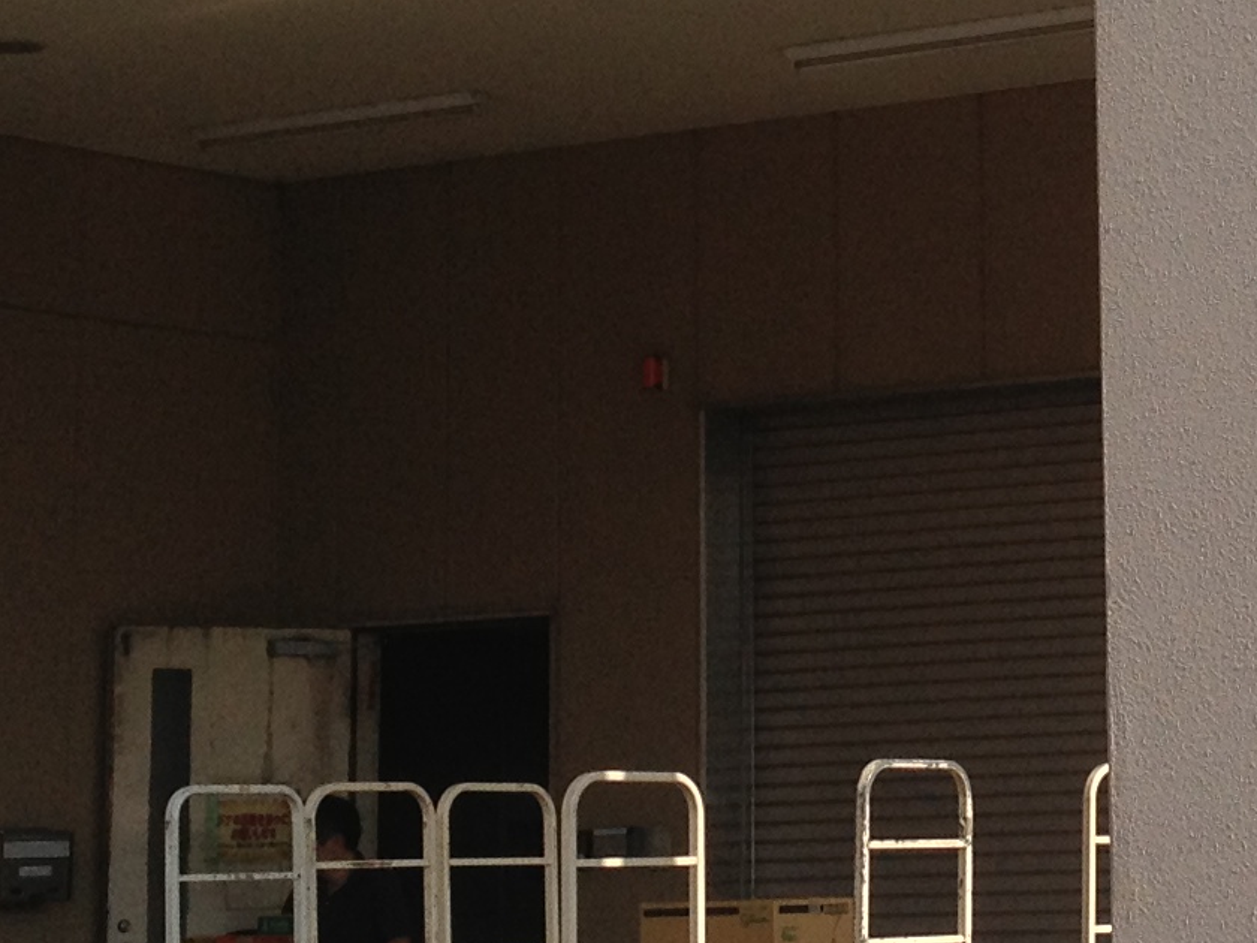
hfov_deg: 14.3
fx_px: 4939
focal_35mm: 136
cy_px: 150
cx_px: 1221
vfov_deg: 10.9
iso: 50
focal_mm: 4.28
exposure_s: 1/1972
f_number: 2.4
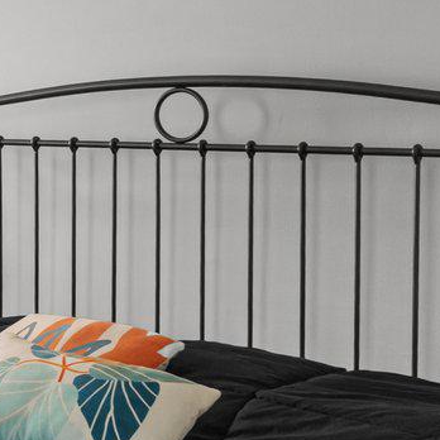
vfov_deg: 20.2
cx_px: -383
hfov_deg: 16.6
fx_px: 1222
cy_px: 103
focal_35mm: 85
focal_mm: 17
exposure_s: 1/2
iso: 640
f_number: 8
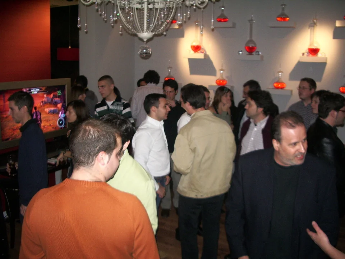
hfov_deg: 52.6
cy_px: 130
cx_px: 172
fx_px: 349
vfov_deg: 40.7
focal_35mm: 35
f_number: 2.6
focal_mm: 5.8
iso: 200
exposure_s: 1/40
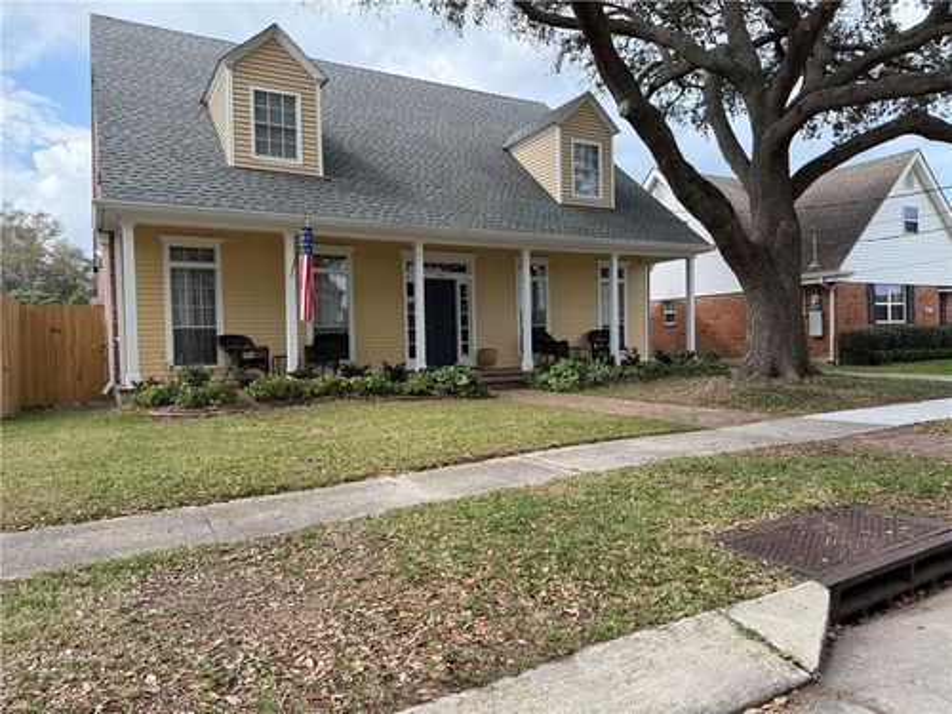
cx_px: 476
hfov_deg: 71.6
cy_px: 357
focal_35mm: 24
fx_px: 660
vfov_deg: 56.8
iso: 100
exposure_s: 1/1653
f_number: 1.78
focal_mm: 6.76
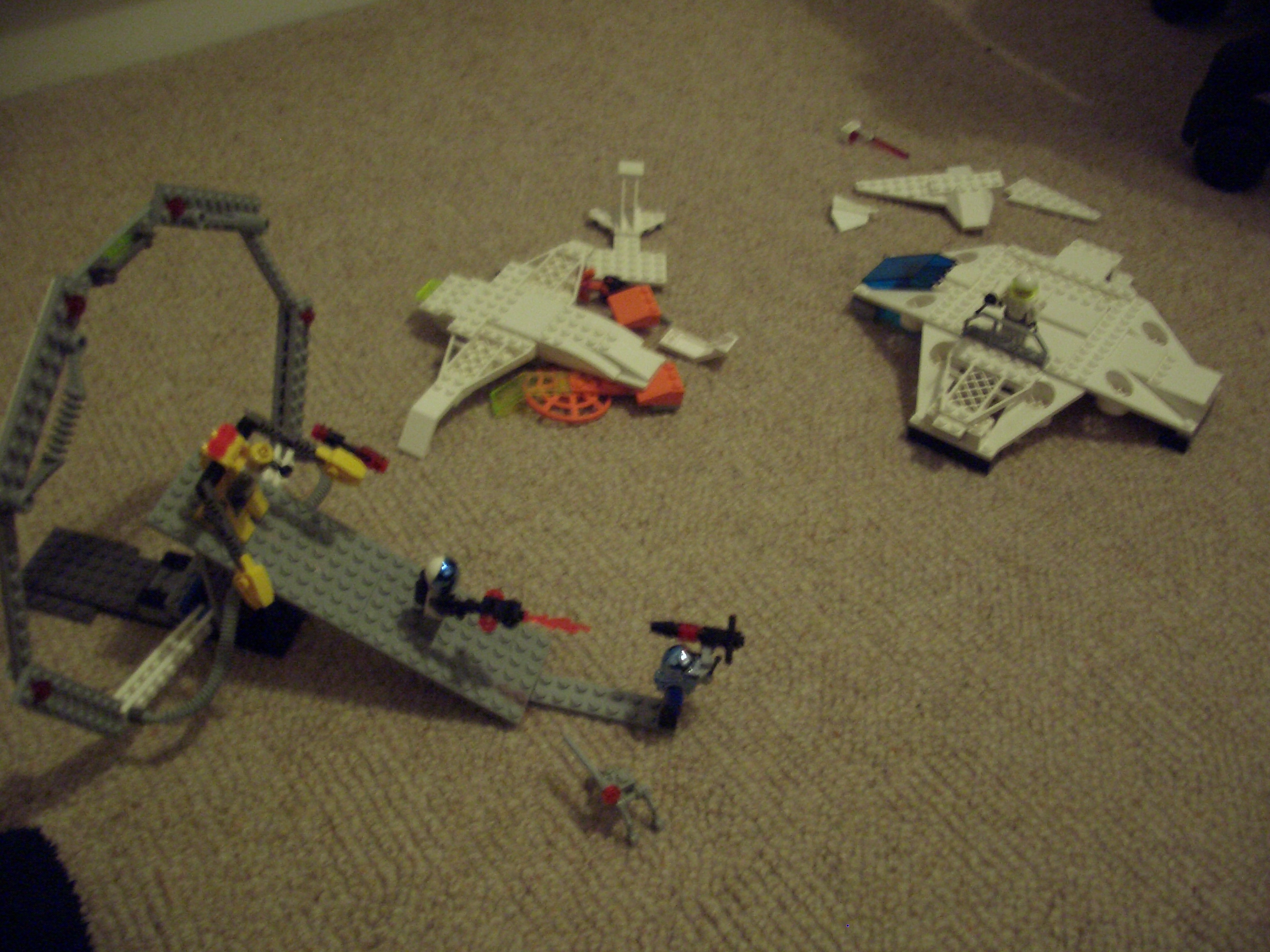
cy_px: 476
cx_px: 635
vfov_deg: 40.7
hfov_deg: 52.6
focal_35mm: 35
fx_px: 1284
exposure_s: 1/8
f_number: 2.6
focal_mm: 5.8
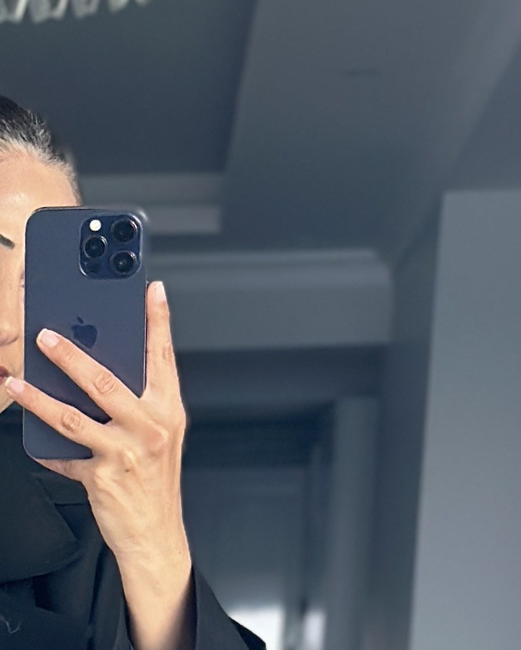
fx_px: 4007
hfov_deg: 7.3
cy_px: 1092
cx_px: -309
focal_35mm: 208
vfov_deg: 9.0
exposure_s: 1/161
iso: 100
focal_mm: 6.86
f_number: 1.78
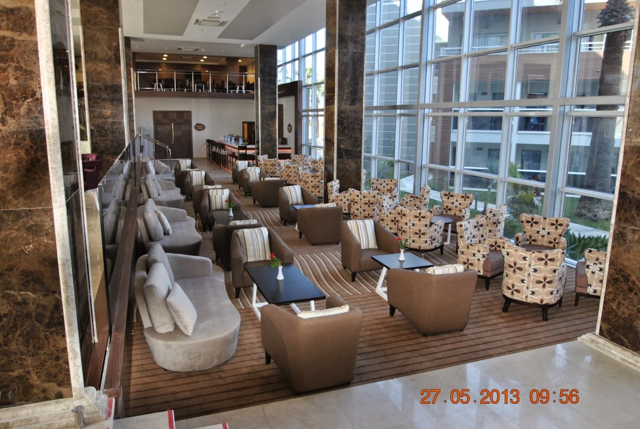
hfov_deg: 70.4
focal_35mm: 26
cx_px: 320
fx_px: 454
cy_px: 214
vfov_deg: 50.5
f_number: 4.2
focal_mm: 17
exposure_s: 1/60
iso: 200
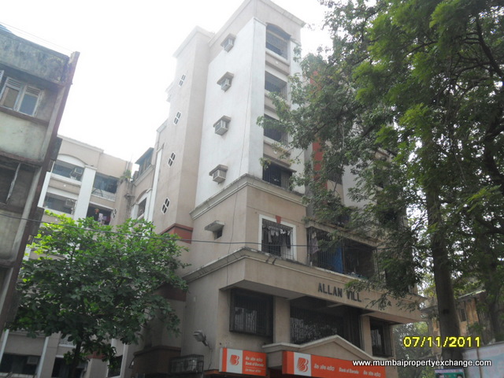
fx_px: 466
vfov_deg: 44.2
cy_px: 189
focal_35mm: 32
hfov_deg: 56.8
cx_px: 252
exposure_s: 1/250
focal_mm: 5.7
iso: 100
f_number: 3.7
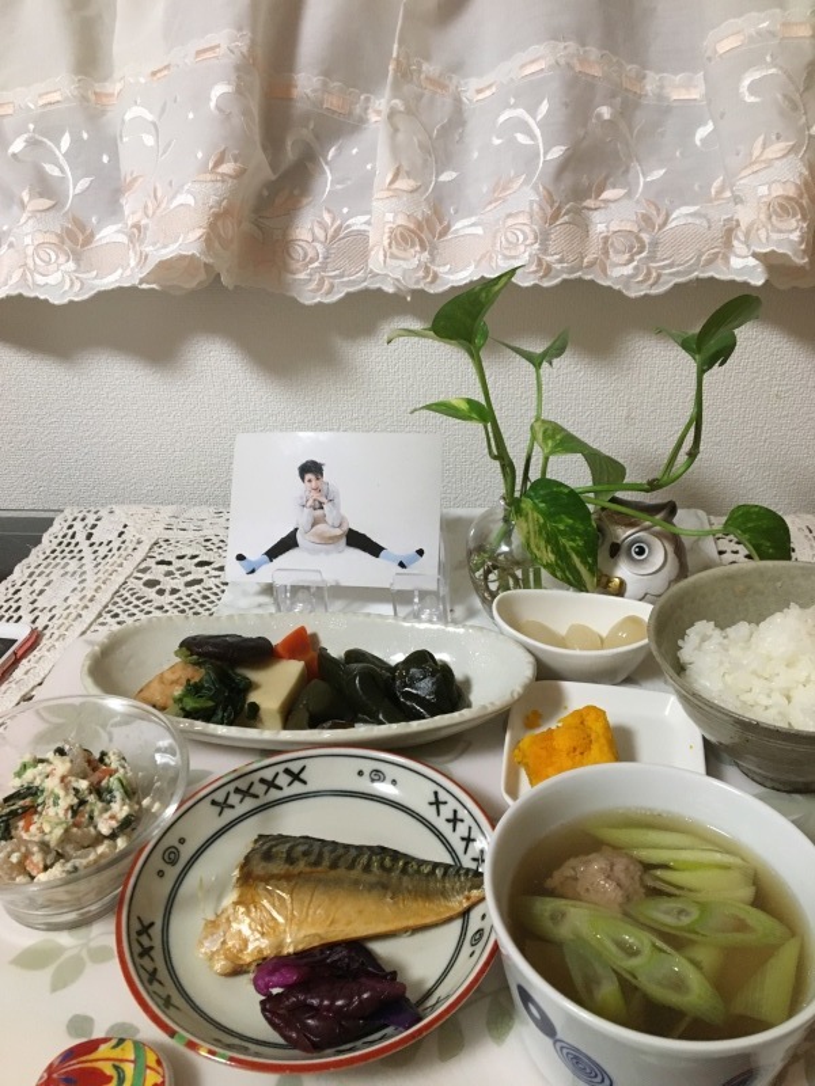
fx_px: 910
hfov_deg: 48.2
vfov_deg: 61.7
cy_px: 543
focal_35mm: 29
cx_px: 408
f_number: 2.2
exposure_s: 1/33
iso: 250
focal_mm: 4.15
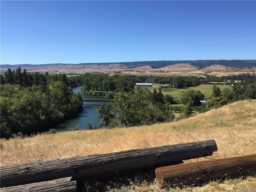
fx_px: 214
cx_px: 128
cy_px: 96
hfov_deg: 61.7
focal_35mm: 29
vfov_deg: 48.2
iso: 32
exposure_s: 1/1522
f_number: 2.2
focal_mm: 4.15
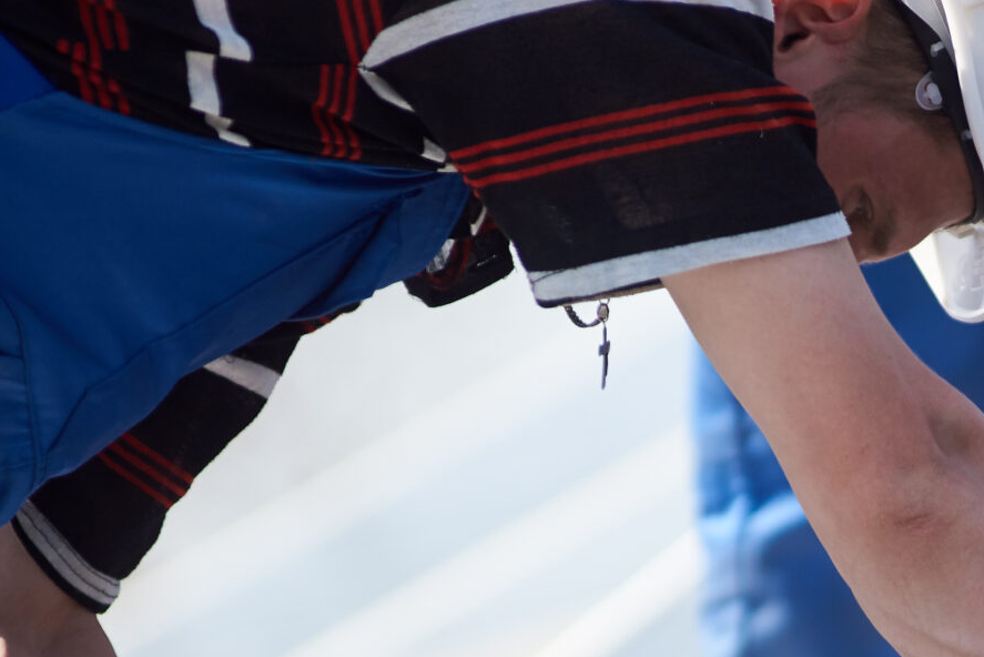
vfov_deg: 2.4
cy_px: 871
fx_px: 15776
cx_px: 868
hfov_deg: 3.6
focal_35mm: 577
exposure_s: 1/2500
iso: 100
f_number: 2.8
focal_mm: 200
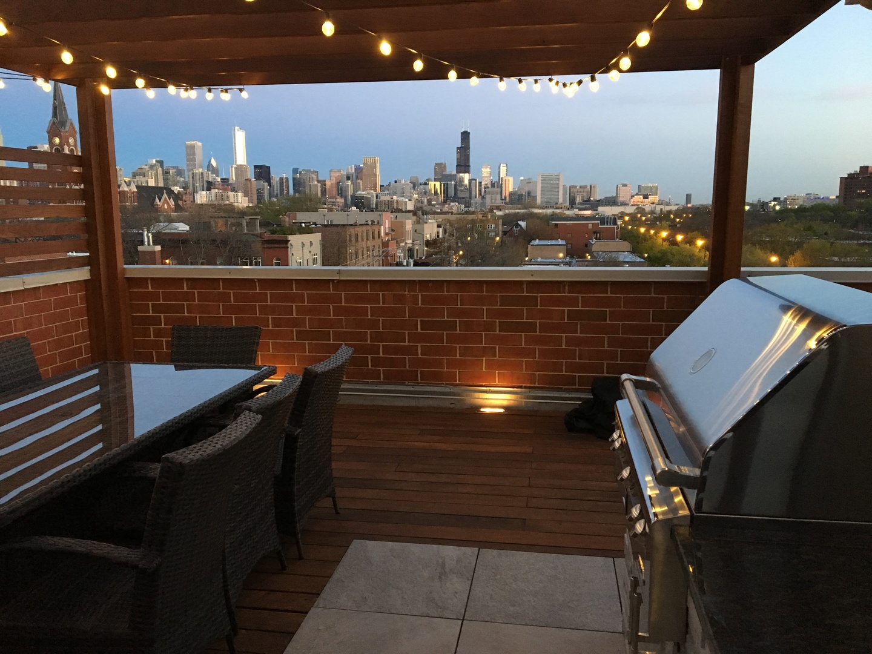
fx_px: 731
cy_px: 327
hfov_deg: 61.7
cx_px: 436
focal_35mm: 29
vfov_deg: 48.2
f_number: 2.2
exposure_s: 1/24
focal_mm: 4.15
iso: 200
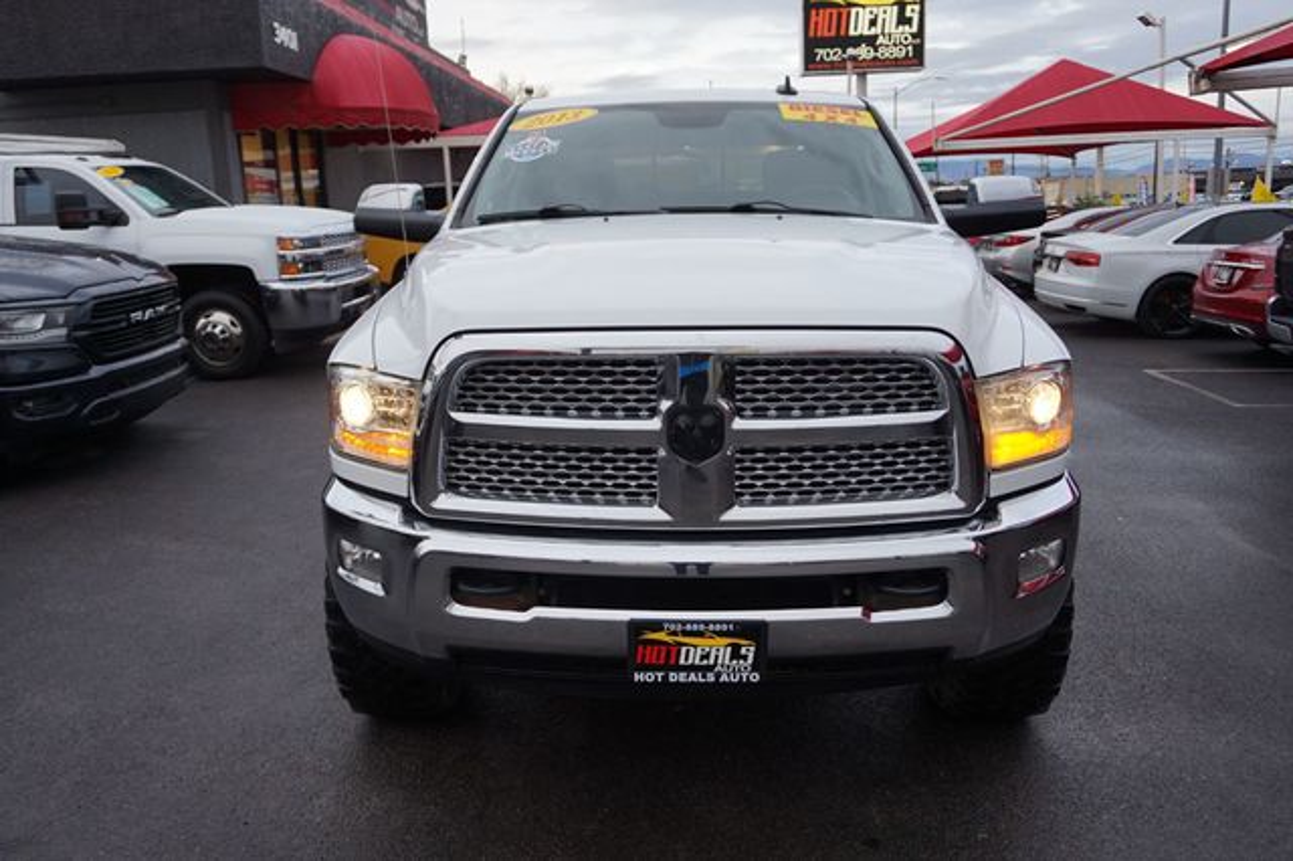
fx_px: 1077
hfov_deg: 62.0
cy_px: 430
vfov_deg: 43.6
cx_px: 646
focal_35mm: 30
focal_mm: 20
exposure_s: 1/60
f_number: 4
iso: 160
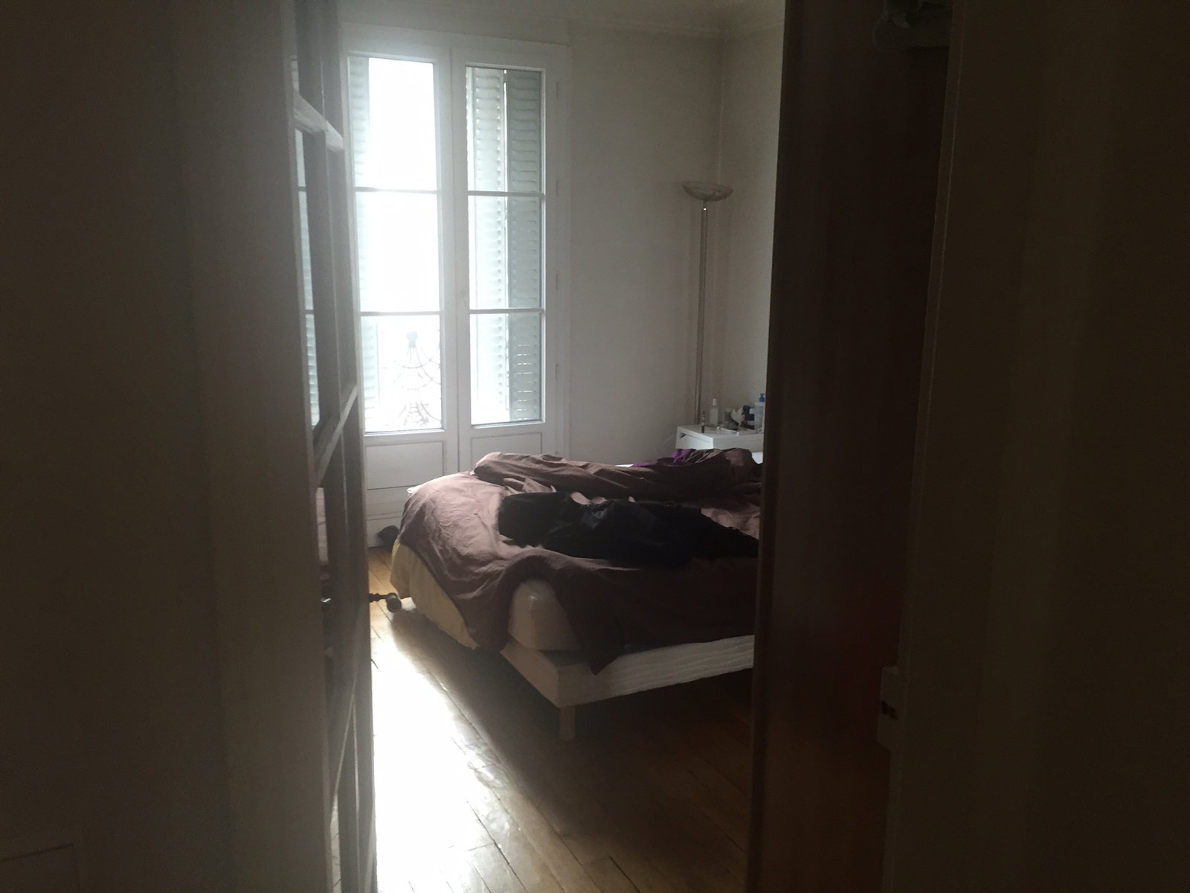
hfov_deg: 61.7
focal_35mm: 29
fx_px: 997
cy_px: 446
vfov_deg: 48.2
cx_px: 595
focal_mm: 4.15
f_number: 2.2
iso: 100
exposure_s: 1/30
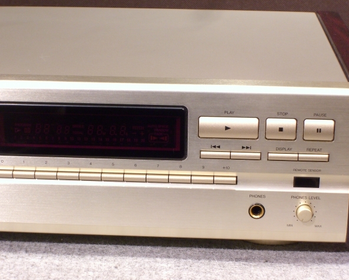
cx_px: 169
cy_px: 141
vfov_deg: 15.4
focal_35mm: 100
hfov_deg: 19.2
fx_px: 1033
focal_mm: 19.7
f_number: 4.8
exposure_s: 1/8
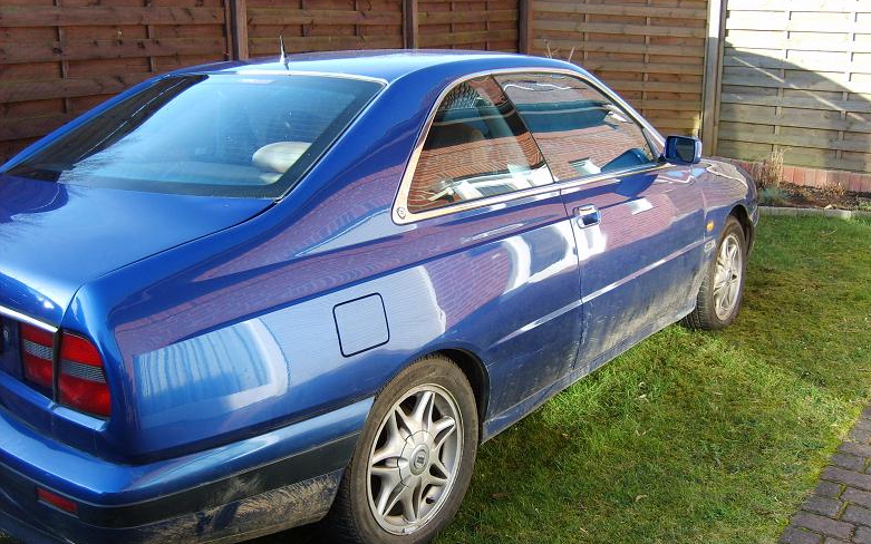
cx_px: 445
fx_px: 902
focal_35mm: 38
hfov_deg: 51.5
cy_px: 274
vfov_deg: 33.6
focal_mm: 5.8
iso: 50
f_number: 2.8
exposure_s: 1/125
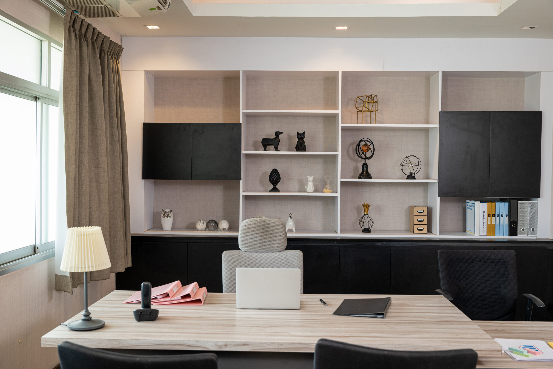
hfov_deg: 51.9
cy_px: 184
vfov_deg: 35.9
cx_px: 276
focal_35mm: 37
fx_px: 568
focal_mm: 37
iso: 640
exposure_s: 1/60
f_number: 4.5
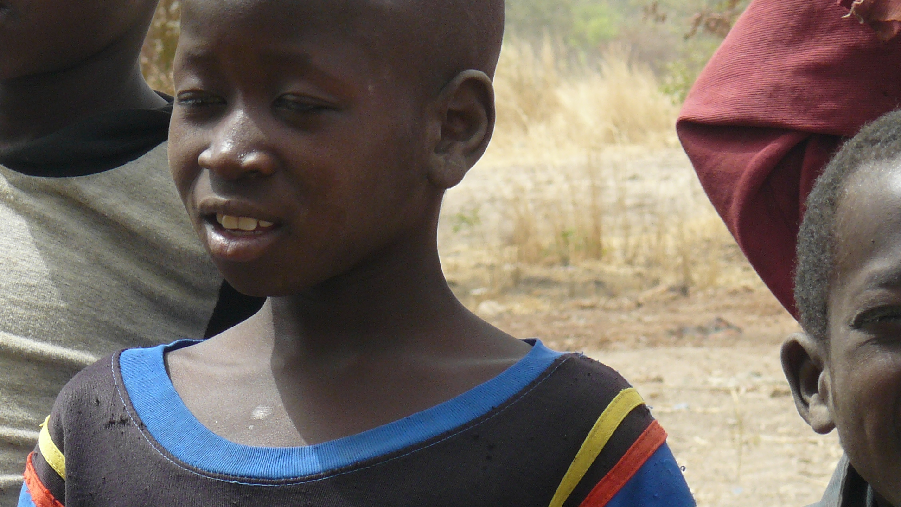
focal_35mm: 248
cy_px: 276
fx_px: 5925
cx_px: 508
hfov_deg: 8.7
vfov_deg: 4.9
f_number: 5
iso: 100
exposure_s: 1/250
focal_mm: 24.1
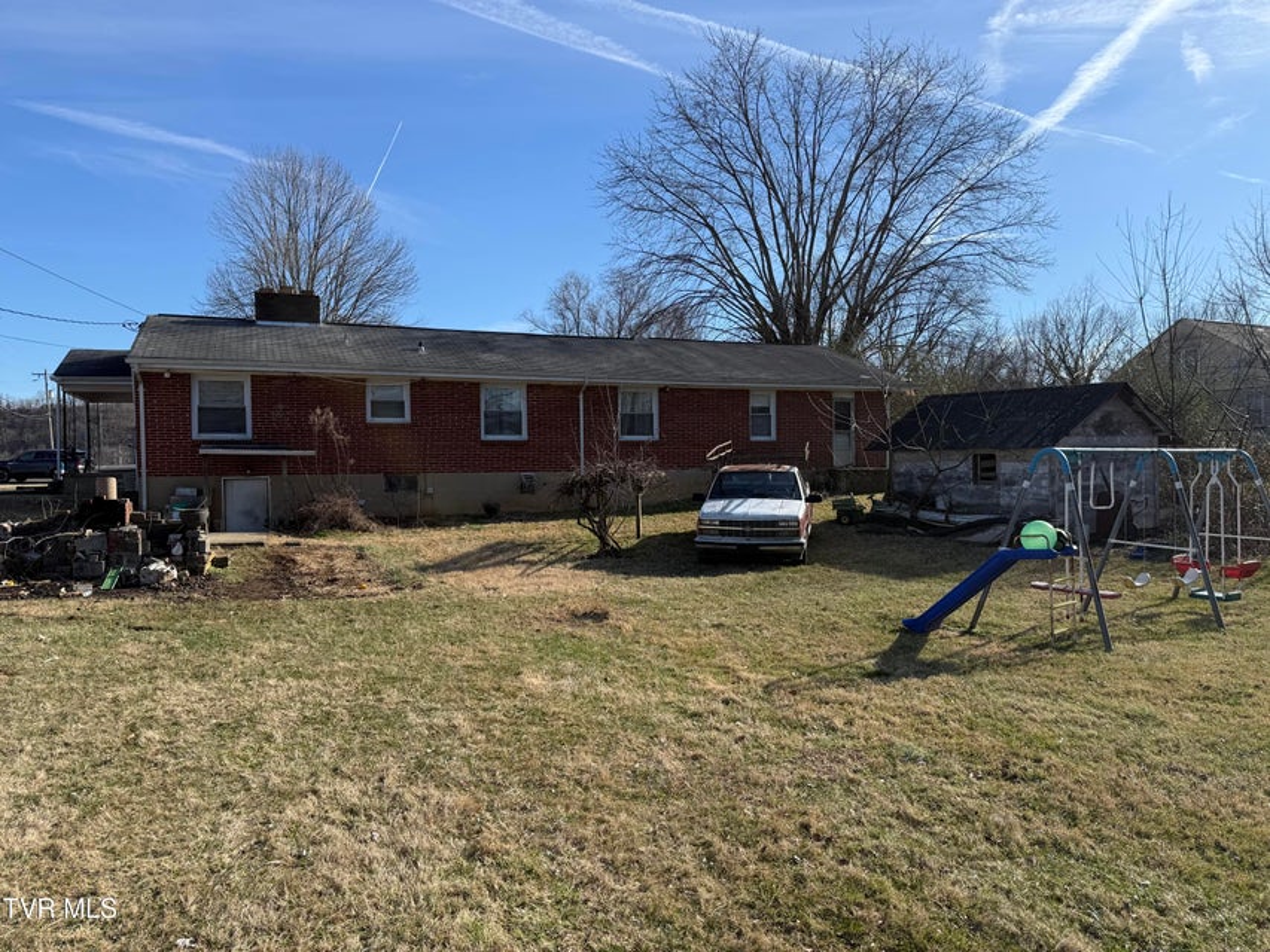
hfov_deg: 71.6
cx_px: 635
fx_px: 881
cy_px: 476
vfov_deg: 56.8
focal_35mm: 24
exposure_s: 1/3425
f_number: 1.78
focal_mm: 6.76
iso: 80
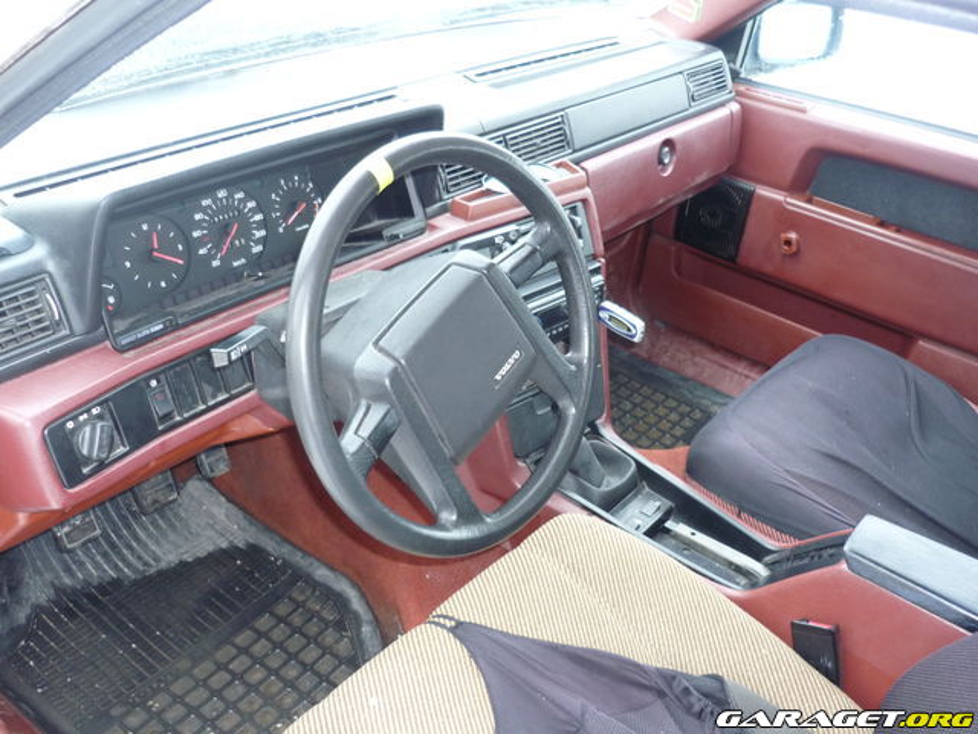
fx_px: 932
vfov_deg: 42.9
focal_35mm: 33
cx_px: 489
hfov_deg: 55.4
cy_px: 367
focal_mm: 5.5
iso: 160
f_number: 2.8
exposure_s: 1/30
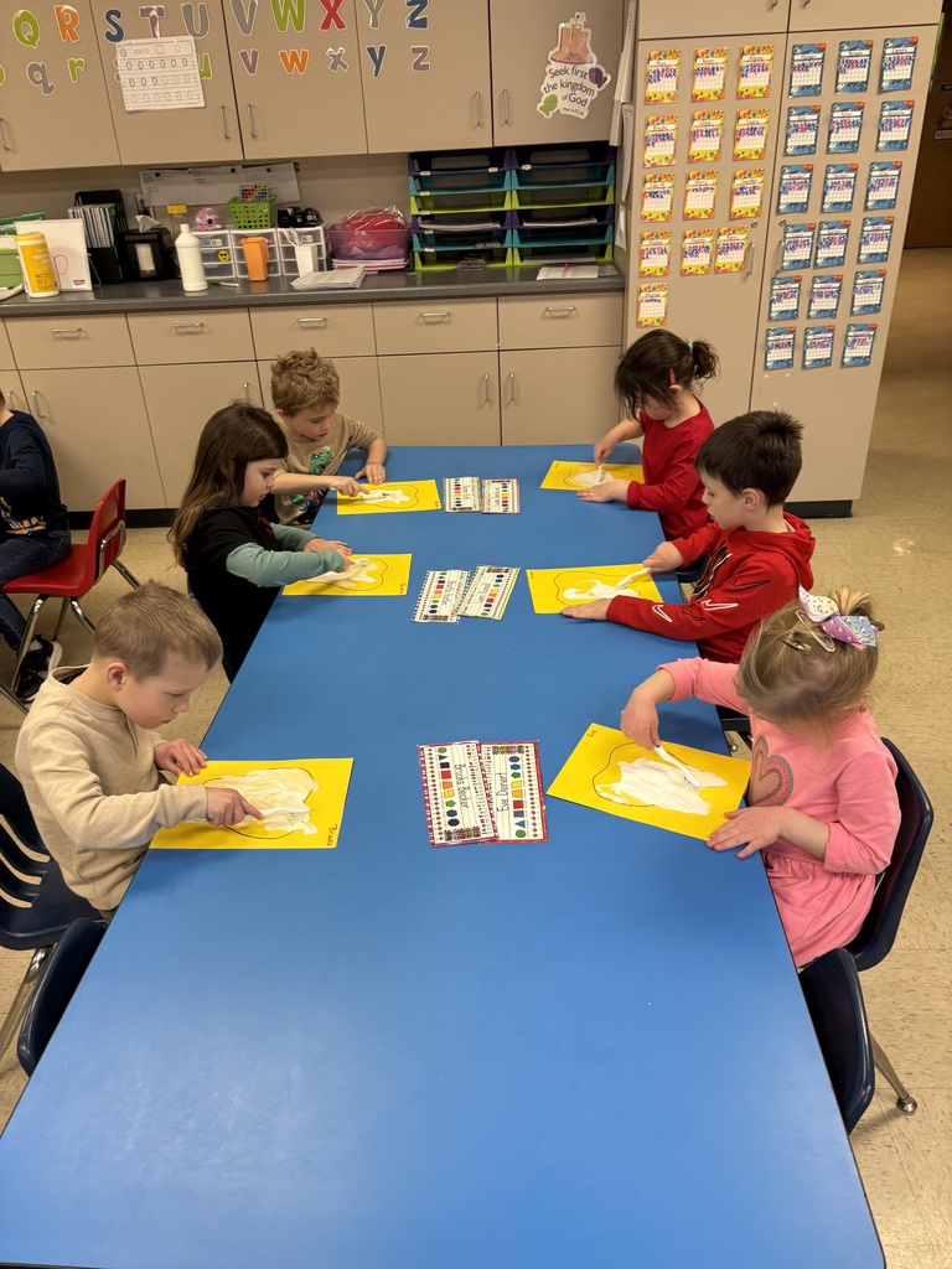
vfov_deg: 67.3
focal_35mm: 26
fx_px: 953
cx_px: 476
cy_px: 634
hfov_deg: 53.1
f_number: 1.6
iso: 125
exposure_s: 1/120
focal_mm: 5.96
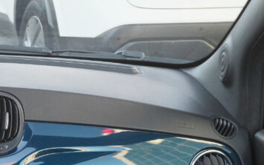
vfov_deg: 11.8
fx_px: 776
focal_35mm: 108
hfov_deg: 17.9
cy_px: 202
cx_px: -87
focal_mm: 24.9
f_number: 9
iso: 2000
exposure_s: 1/100
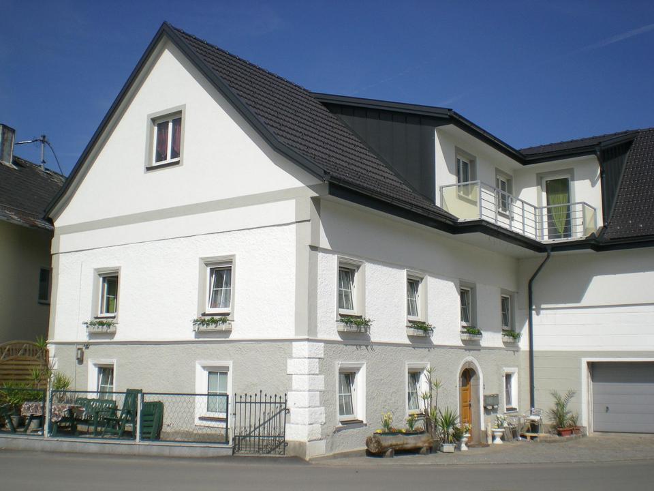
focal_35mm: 38
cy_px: 246
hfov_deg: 49.0
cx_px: 327
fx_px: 718
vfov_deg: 37.7
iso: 77
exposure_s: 1/1000
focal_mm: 6.3
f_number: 4.6
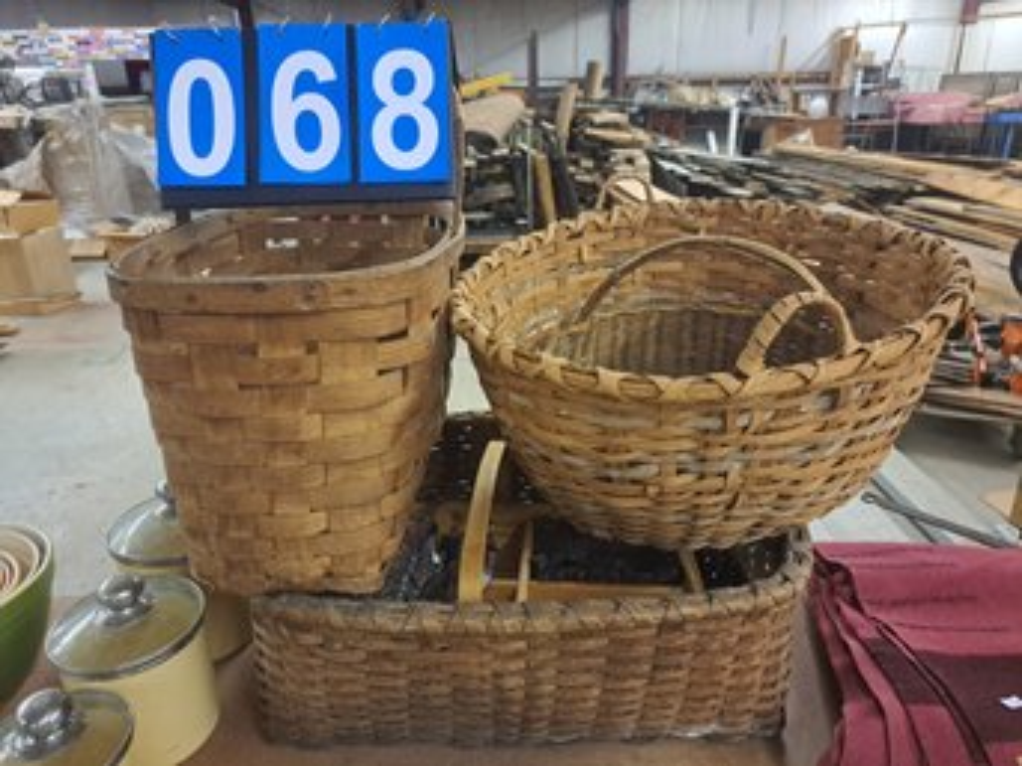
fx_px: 708
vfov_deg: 56.8
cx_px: 511
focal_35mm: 24
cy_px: 383
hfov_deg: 71.6
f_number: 1.8
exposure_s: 1/24
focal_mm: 5.23
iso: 500
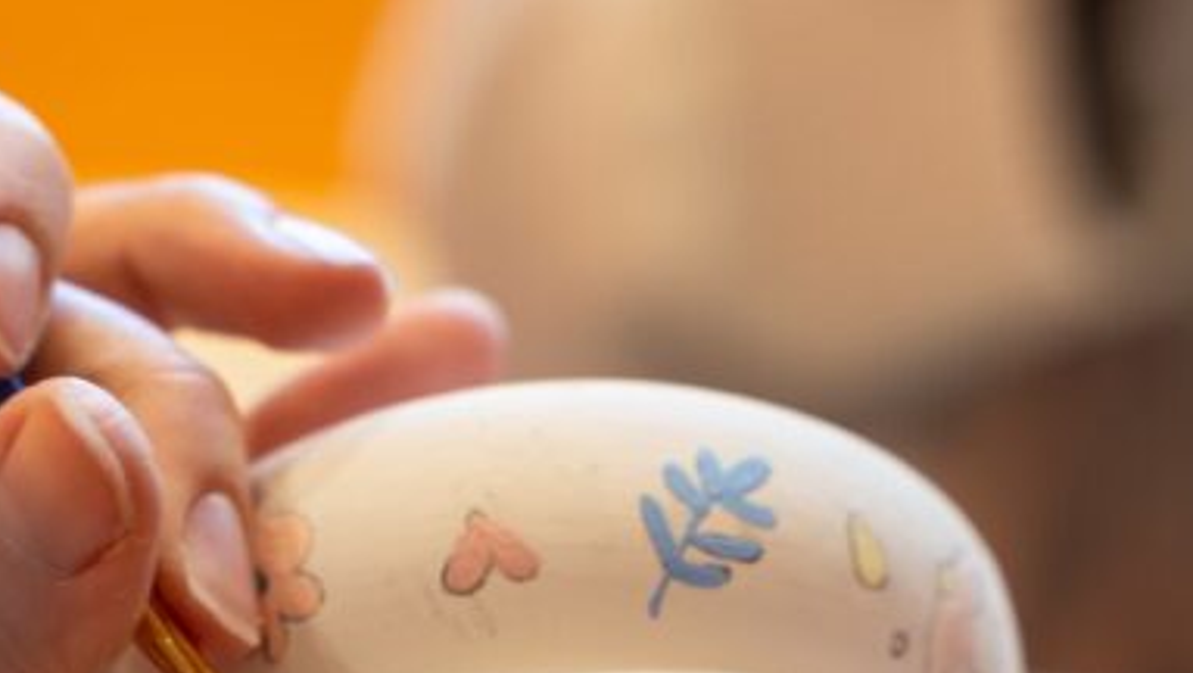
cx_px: 491
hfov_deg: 11.0
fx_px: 6204
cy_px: 838
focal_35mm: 196
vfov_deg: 6.2
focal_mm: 70
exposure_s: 1/50
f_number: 4
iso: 125
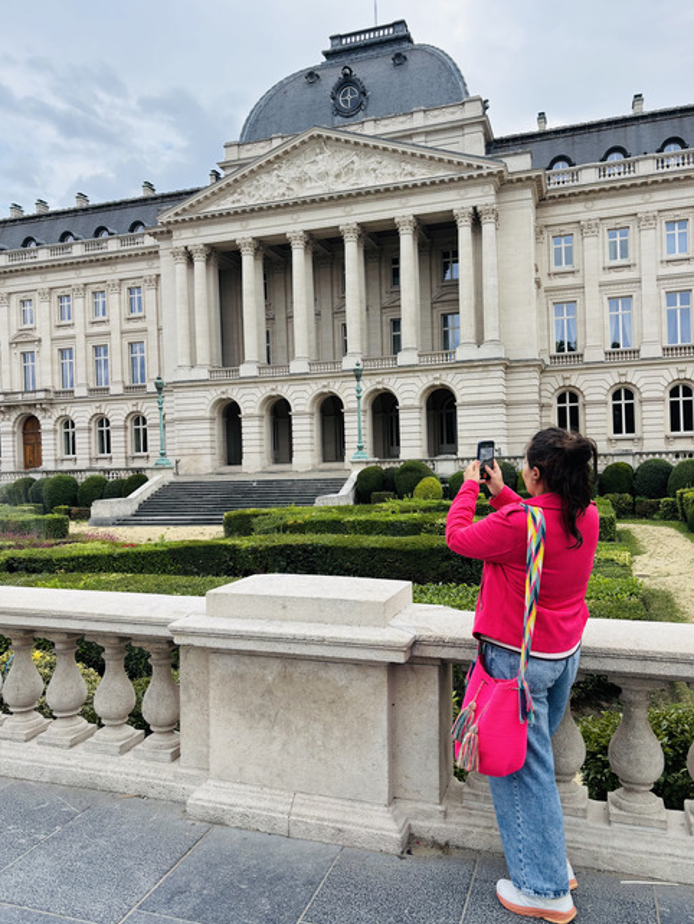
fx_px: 721
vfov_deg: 65.3
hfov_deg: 51.4
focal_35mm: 27
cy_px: 453
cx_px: 347
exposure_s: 1/553
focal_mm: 5.96
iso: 50
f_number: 1.6
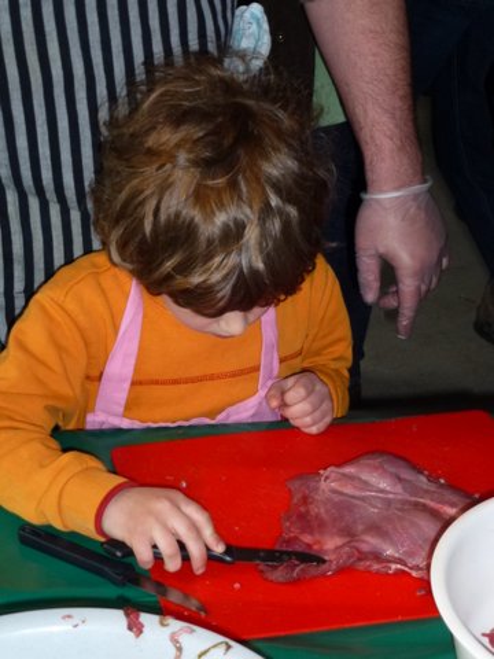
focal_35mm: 76
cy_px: 330
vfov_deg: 25.7
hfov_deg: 19.4
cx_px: 247
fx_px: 1446
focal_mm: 13.6
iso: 250
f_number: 4.7
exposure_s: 1/60
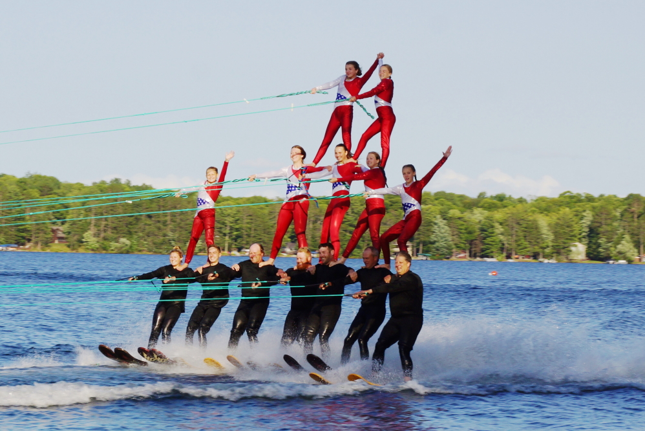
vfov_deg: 16.6
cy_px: 216
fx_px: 1478
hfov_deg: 24.6
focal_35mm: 82
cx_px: 322
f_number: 9
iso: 100
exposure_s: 1/125
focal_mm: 55
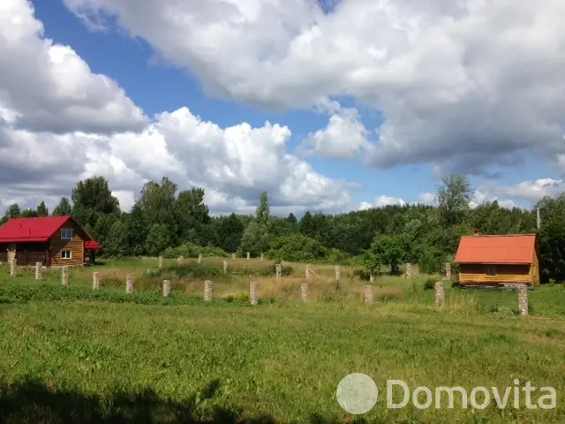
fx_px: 539
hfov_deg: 55.4
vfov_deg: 42.9
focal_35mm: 33
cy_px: 212
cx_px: 282
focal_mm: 4.12
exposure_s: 1/2358
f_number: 2.4
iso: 50
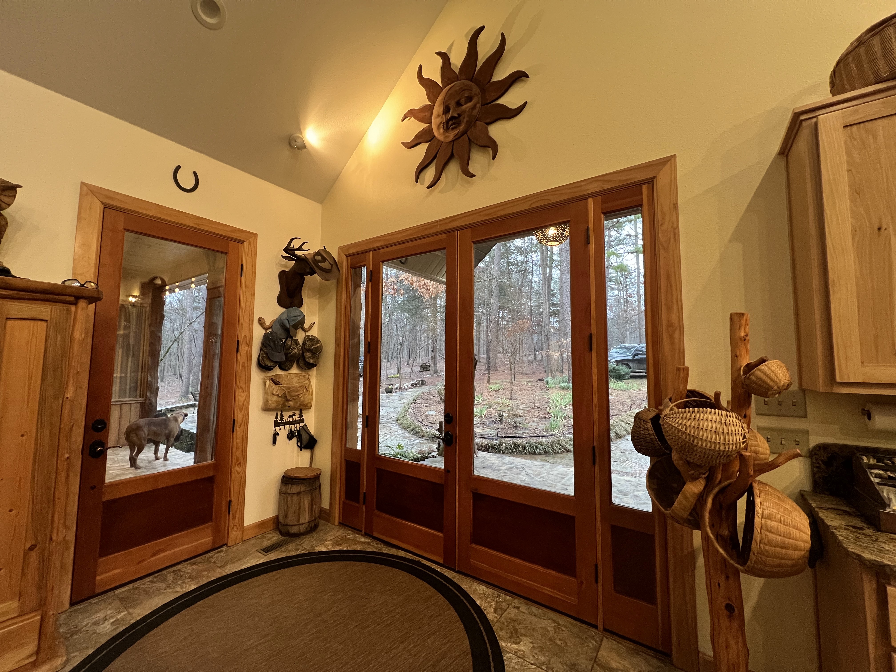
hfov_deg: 106.2
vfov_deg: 89.9
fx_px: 336
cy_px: 336
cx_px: 448
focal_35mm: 13
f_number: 1.8
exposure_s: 1/60
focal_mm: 1.57
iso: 400
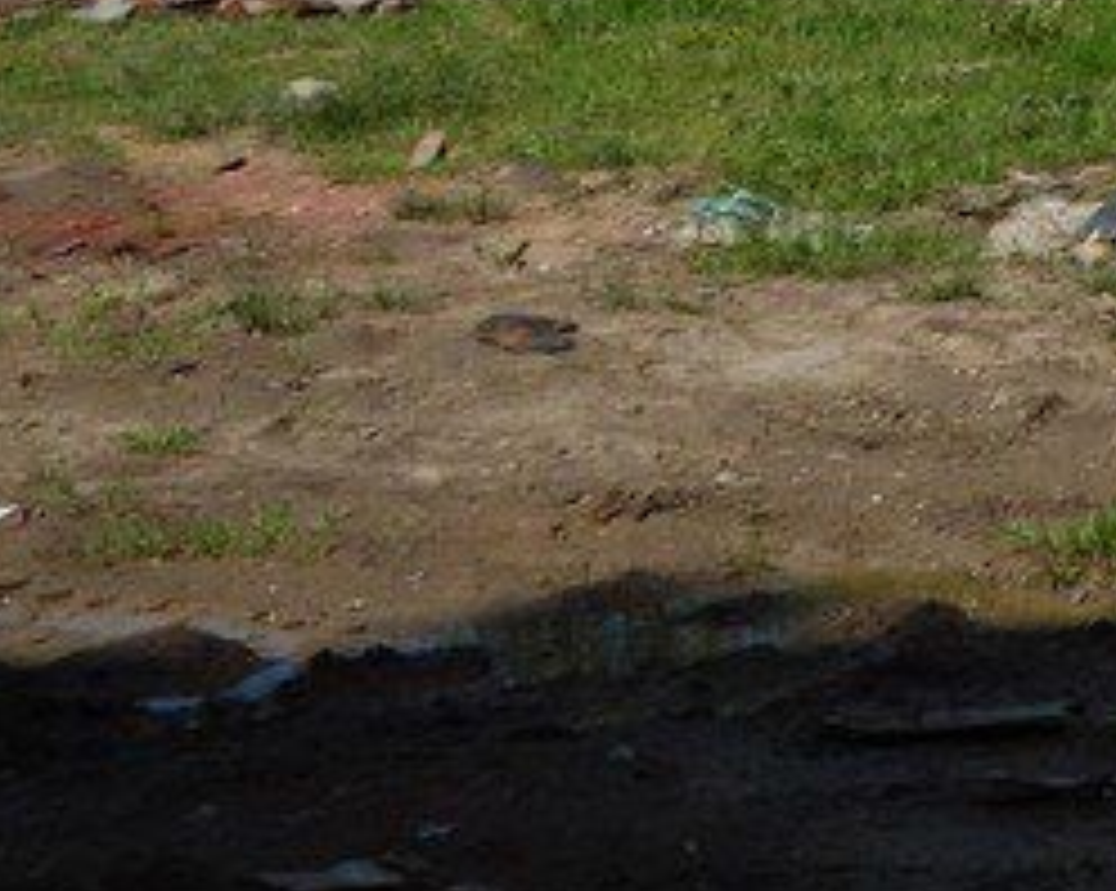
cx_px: 3105
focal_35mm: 196
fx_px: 6469
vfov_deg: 7.5
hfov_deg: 8.5
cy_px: -1087
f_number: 5.6
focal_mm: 13.75
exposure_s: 1/800
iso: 125
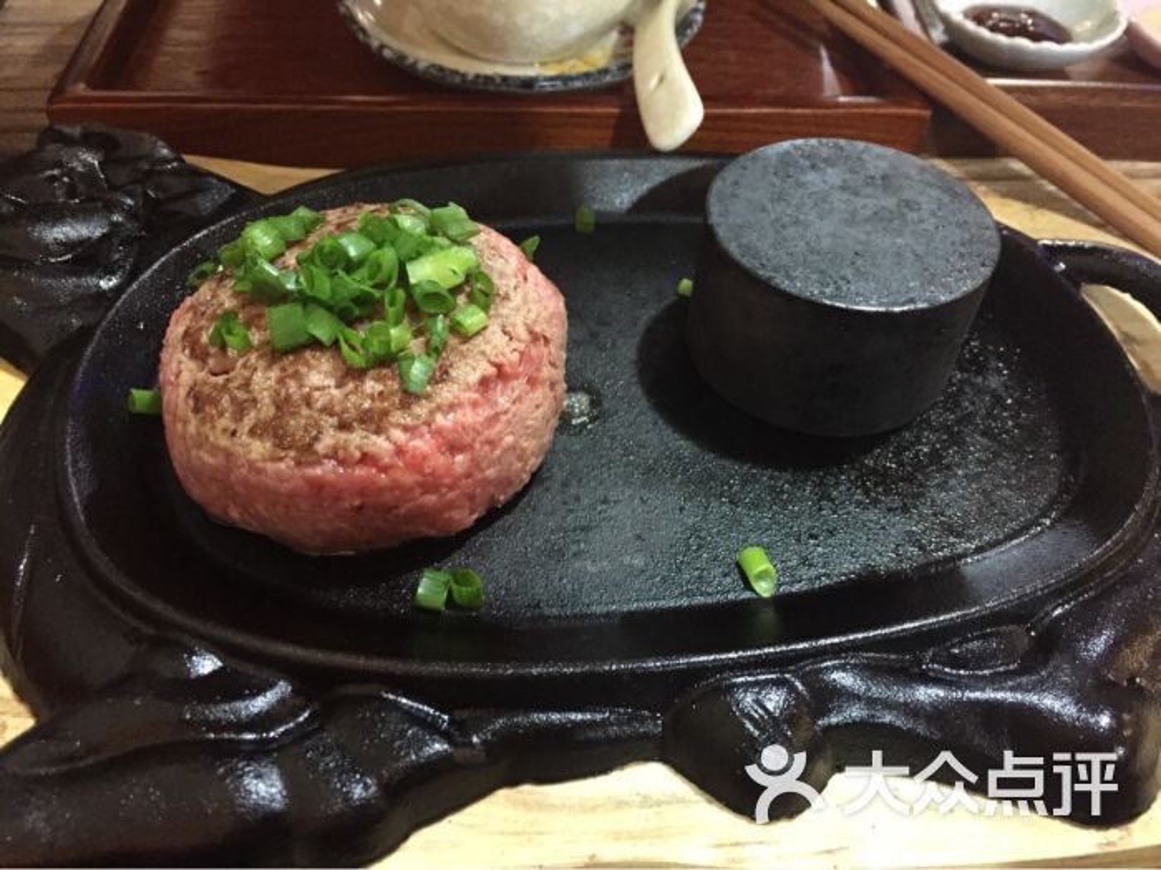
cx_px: 580
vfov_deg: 48.2
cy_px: 435
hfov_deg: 61.7
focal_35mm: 29
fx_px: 973
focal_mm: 4.15
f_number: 2.2
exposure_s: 1/15
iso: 320
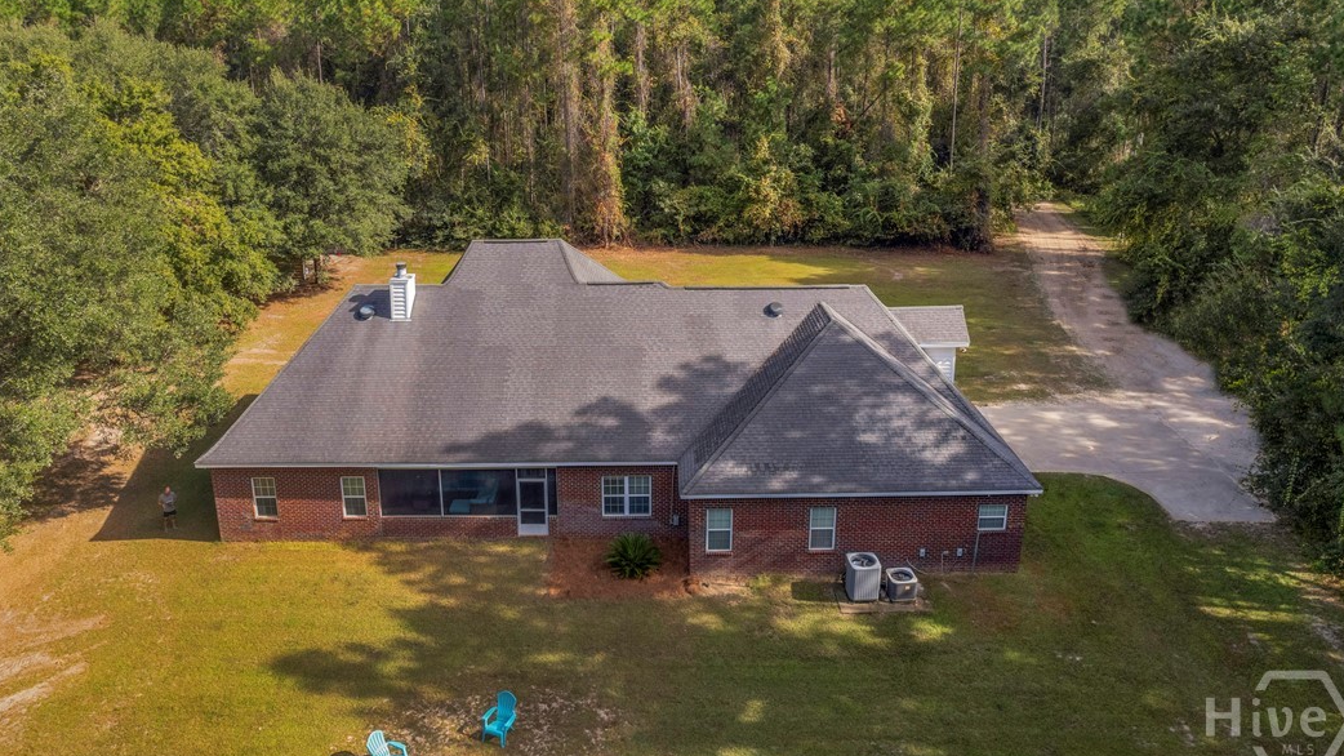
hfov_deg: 76.3
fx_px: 855
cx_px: 672
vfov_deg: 47.6
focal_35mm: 24
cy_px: 348
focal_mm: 8.38
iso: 100
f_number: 2.8
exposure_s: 1/800
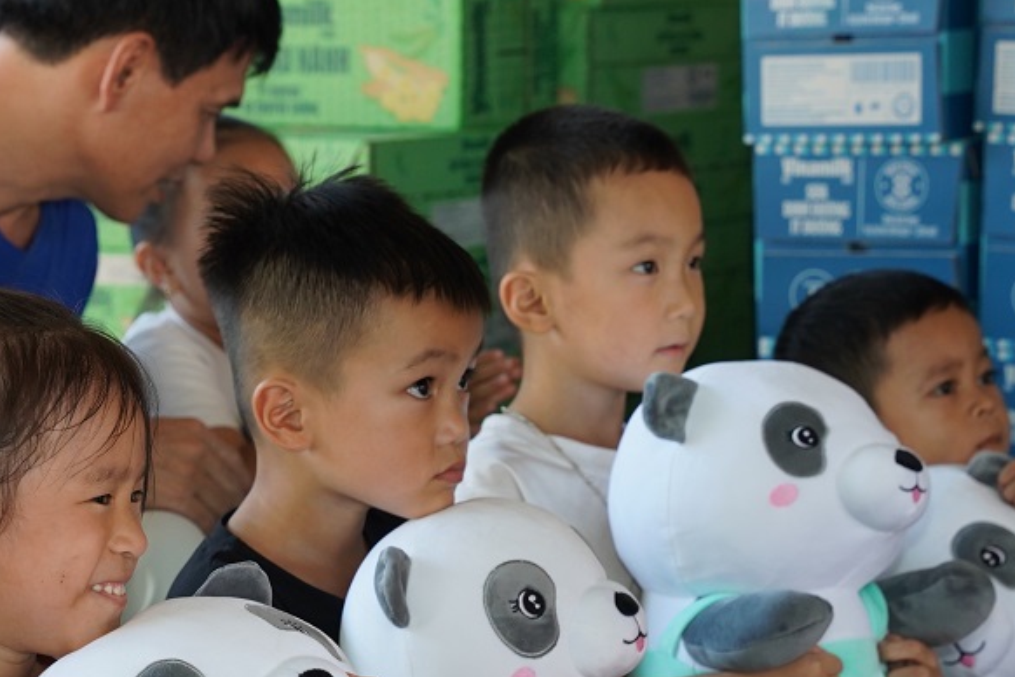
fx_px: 3750
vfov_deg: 10.3
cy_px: 457
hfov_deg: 15.2
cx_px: 96
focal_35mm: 133
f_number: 5.6
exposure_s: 1/125
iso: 800
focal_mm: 64.5
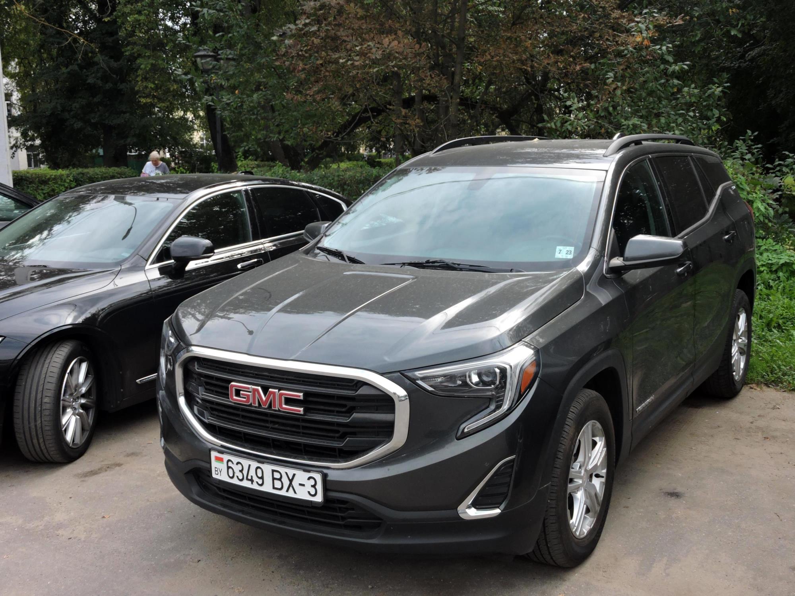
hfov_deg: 46.8
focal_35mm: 40
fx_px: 919
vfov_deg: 36.0
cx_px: 398
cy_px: 298
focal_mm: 7.2
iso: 100
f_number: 3.8
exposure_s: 1/320
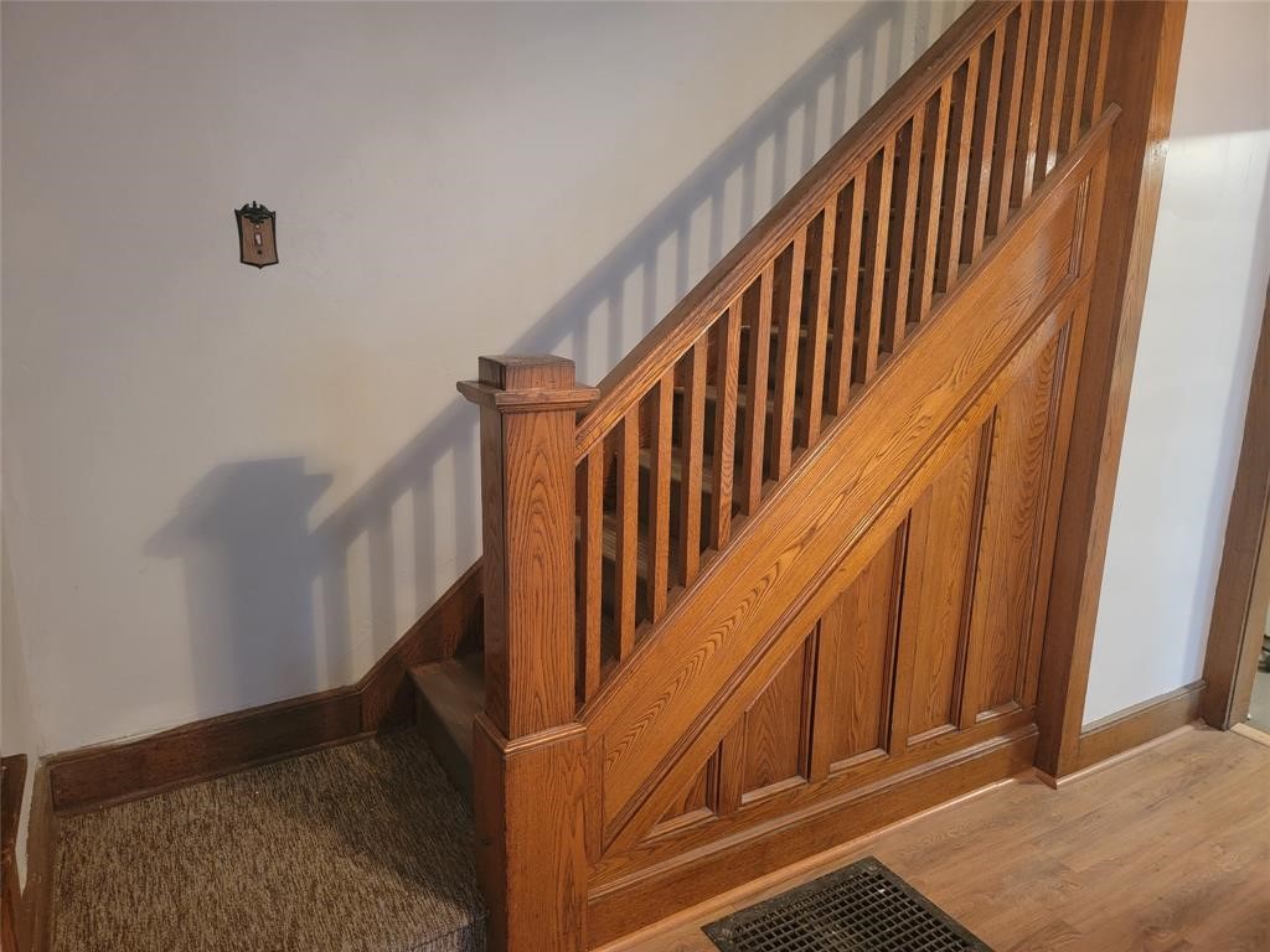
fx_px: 881
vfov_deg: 56.8
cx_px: 635
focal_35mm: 24
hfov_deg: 71.6
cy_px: 476
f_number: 1.8
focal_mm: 6.7
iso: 640
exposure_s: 1/30
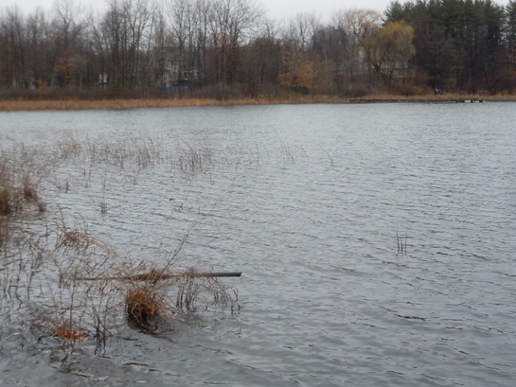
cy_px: 137
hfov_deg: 29.2
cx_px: 182
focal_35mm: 66
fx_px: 984
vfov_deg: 22.2
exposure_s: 1/60
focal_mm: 8.1
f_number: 4.6
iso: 160
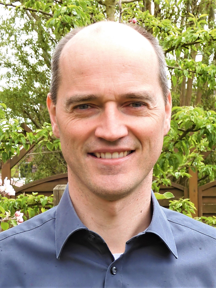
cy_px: 144
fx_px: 474
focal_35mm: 57
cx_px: 108
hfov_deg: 25.7
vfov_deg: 33.8
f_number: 4.5
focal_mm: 10.2
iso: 100
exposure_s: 1/100
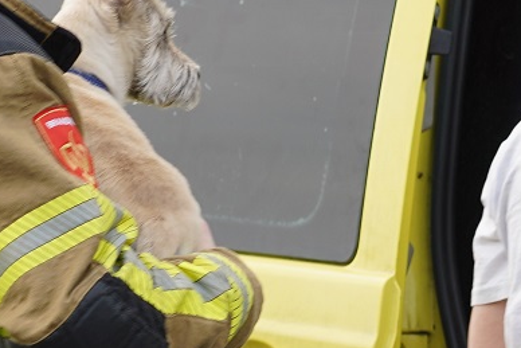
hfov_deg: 4.0
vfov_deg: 2.6
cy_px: 365
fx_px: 7513
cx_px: 153
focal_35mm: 519
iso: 100
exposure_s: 1/200
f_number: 4.5
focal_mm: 105
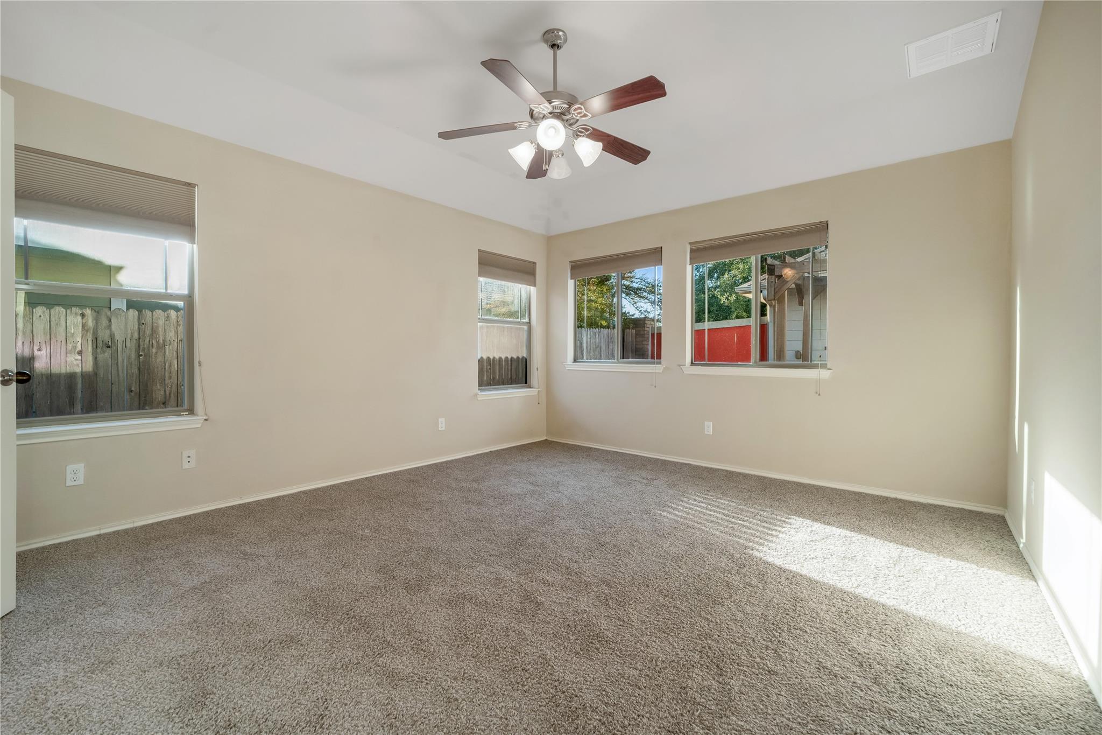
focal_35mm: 14
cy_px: 368
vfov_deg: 81.2
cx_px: 551
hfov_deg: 104.3
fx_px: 428
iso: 100
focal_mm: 14
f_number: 8
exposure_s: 1/4
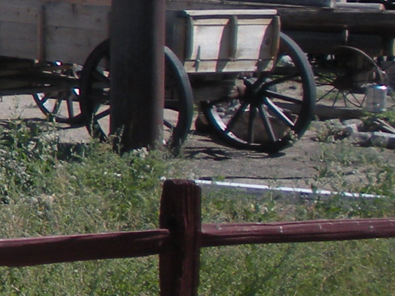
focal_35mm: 184
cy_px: -41
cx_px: -589
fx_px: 2099
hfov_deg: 9.4
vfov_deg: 8.0
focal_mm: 6.3
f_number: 3.5
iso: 64
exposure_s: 1/761
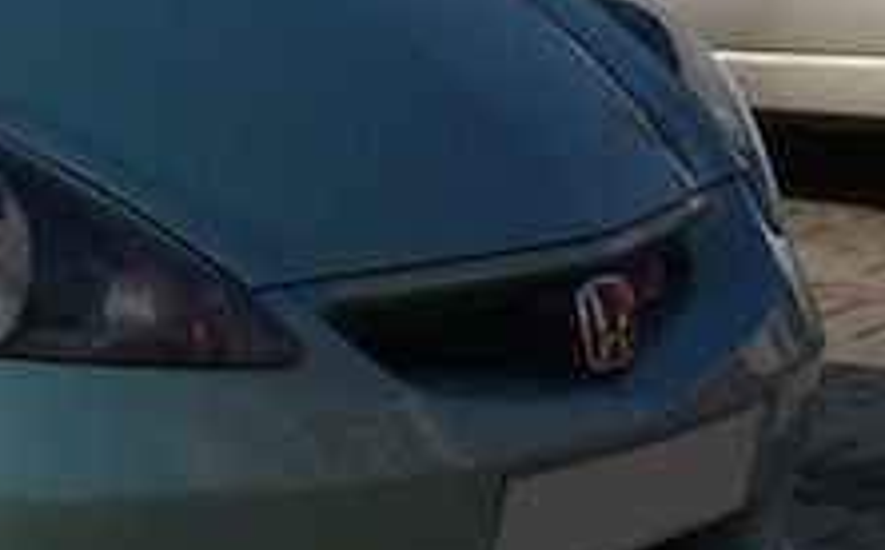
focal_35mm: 222
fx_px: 5346
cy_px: 889
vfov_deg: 5.8
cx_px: -1726
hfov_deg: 8.1
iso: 32
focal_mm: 4.2
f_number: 2.2
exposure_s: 1/4115
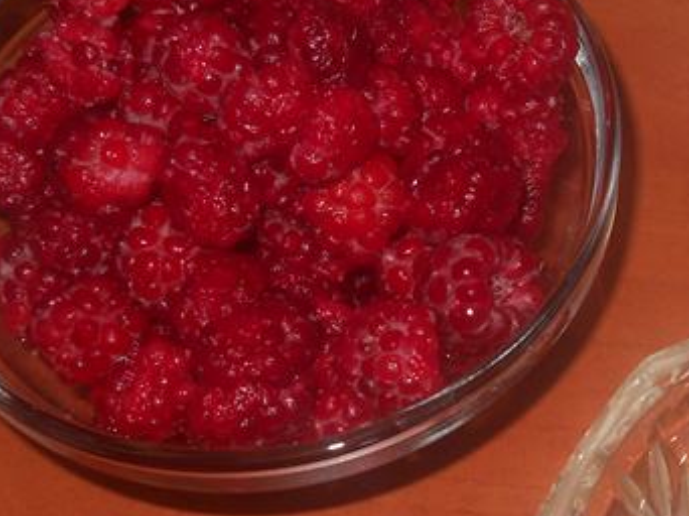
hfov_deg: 20.0
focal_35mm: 96
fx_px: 1909
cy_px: 379
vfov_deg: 15.3
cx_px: 655
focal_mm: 6.72
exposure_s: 1/30
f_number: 5.5
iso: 80
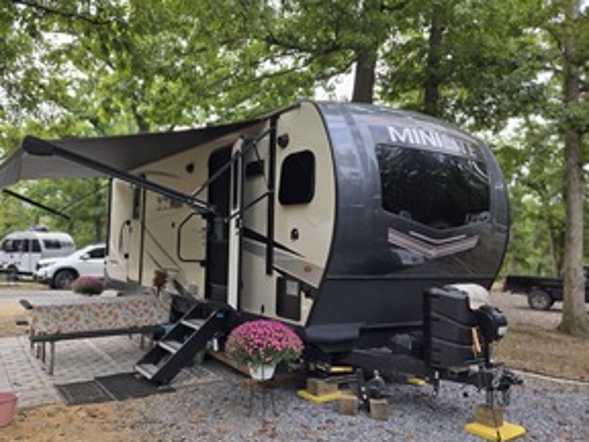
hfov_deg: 62.9
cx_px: 235
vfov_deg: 49.7
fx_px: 476
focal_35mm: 28
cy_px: 210
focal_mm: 5.4
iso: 25
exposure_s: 1/274
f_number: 1.8
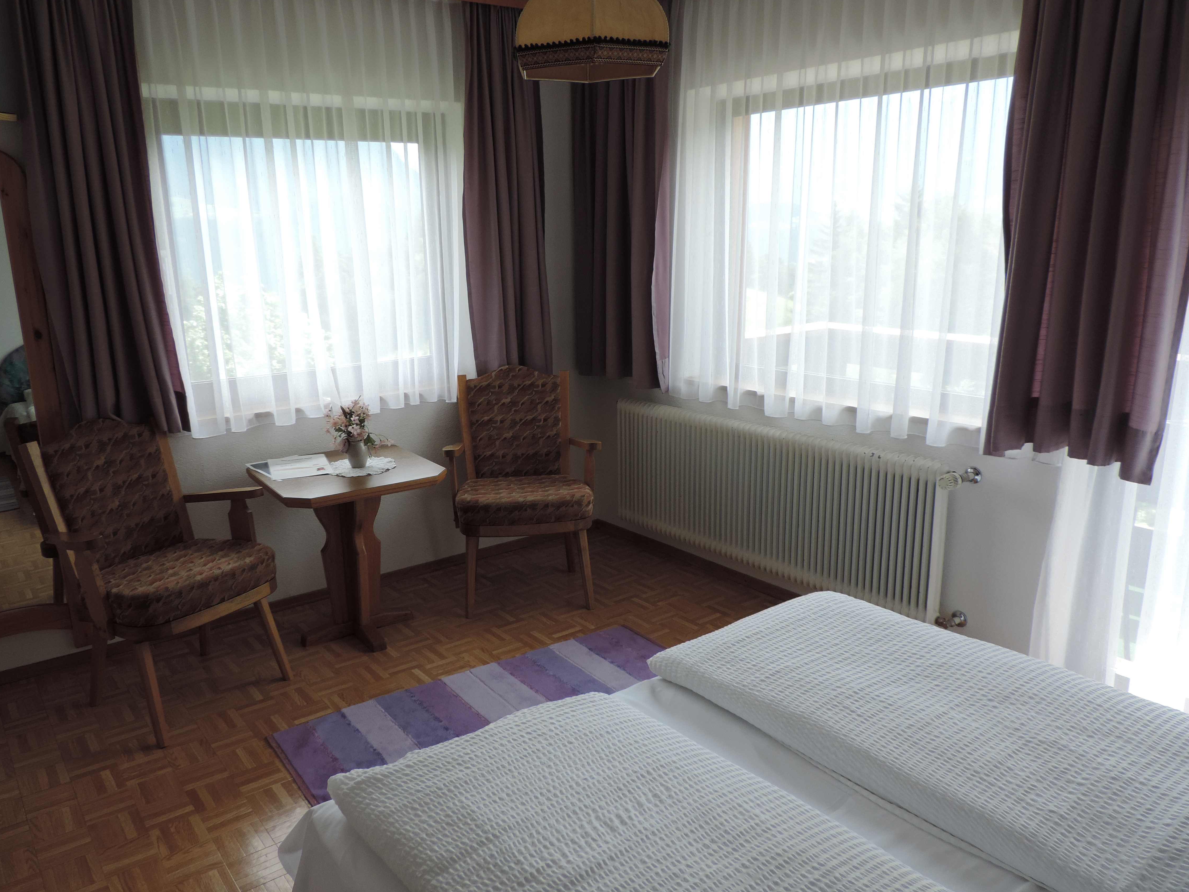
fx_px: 893
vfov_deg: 53.1
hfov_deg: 67.2
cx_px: 558
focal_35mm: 26
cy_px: 455
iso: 80
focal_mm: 4.3
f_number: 3
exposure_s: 1/80
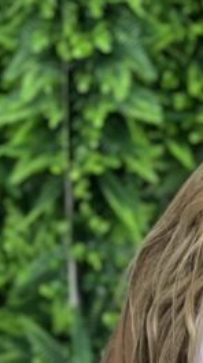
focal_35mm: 297
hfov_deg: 4.0
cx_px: 394
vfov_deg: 7.2
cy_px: 430
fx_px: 2849
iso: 160
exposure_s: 1/120
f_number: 2.8
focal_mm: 9
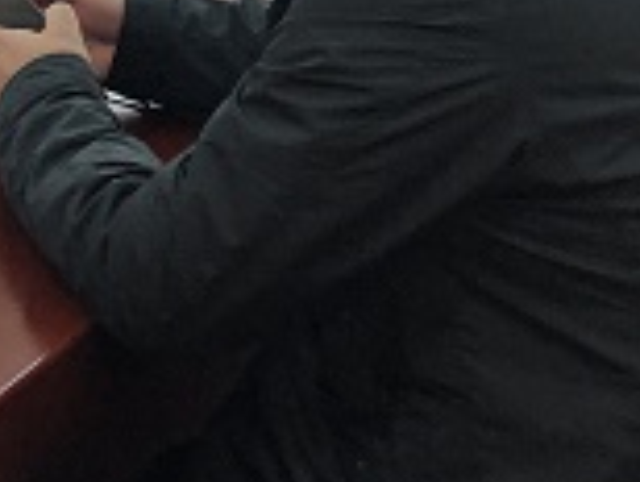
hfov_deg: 16.0
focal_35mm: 116
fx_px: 2148
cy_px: -262
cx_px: -220
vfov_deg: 12.2
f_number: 1.8
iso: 40
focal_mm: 4
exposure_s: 1/33
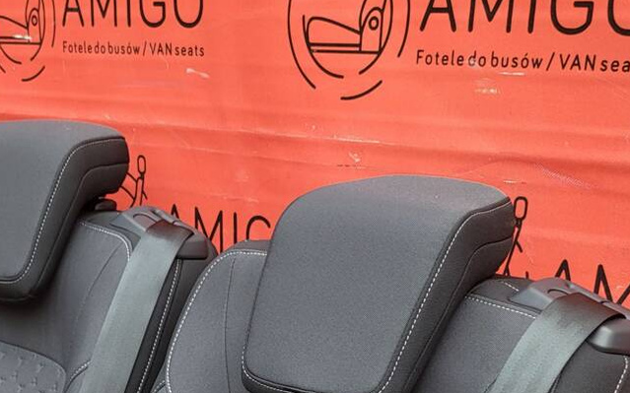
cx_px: 110
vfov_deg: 15.9
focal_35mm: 69
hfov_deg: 29.0
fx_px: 1184
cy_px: 715
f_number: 1.8
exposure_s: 1/110
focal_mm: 5.4
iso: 40
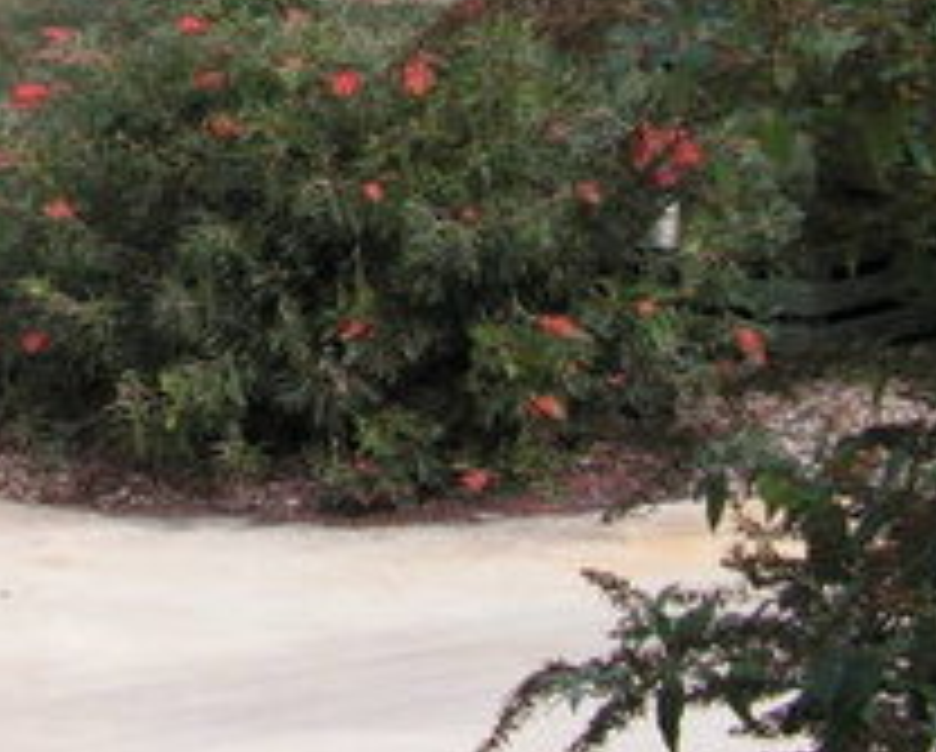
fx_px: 2247
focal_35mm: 81
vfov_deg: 18.4
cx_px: -22
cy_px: -18
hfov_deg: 22.5
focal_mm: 6
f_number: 4.8
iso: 50
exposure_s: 1/200
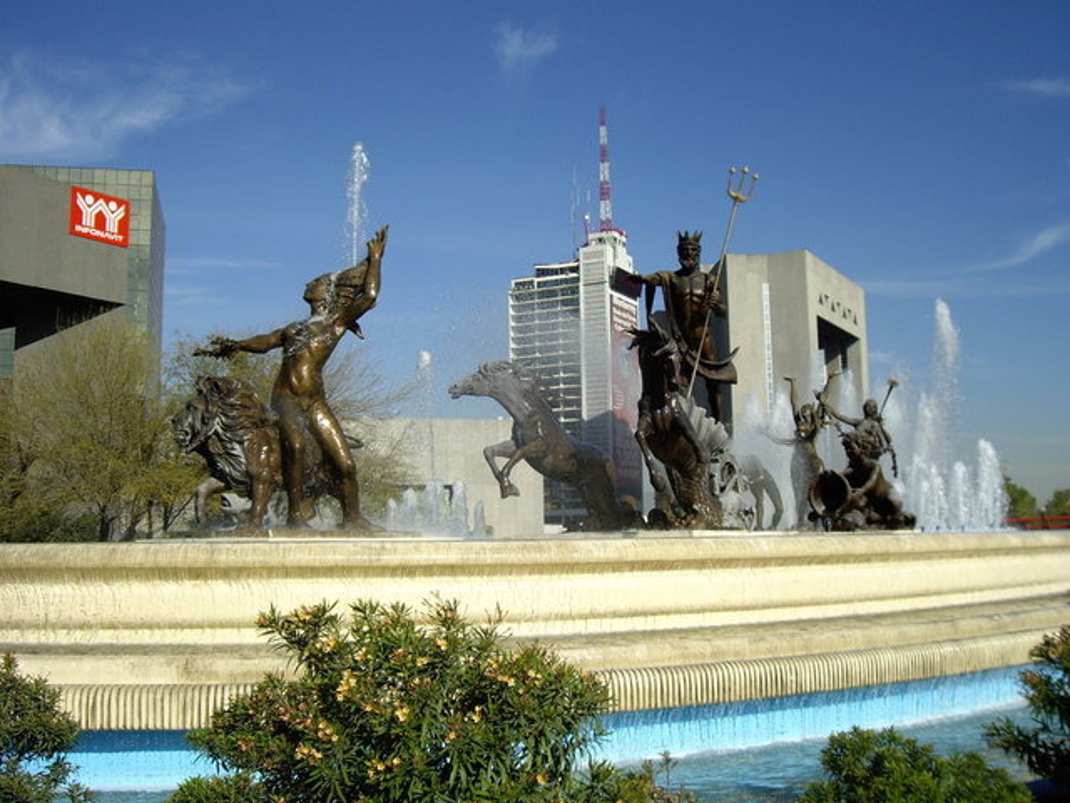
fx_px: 1175
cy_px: 402
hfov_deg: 49.0
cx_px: 535
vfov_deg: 37.7
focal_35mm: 38
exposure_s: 1/500
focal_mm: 6.2
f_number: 4.3
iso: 50
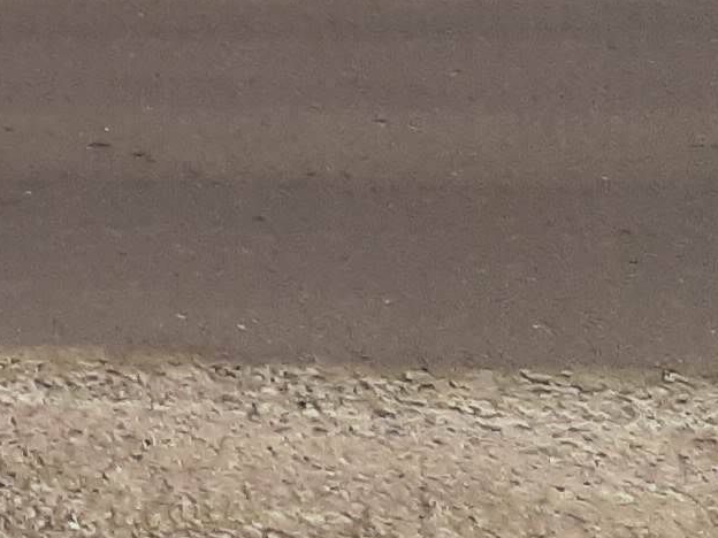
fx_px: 1410
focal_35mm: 68
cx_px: -669
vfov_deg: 15.5
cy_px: -639
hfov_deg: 19.1
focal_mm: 1.42
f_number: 2.2
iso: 40
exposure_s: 1/1631
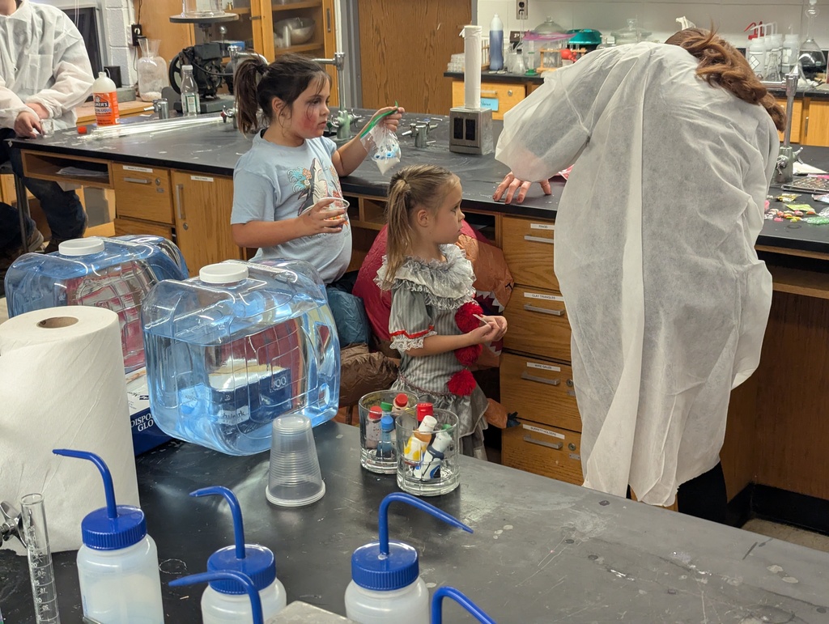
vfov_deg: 30.3
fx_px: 1151
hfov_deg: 39.6
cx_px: 414
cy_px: 312
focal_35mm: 48
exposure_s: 1/120
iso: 499
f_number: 1.85
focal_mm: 6.81
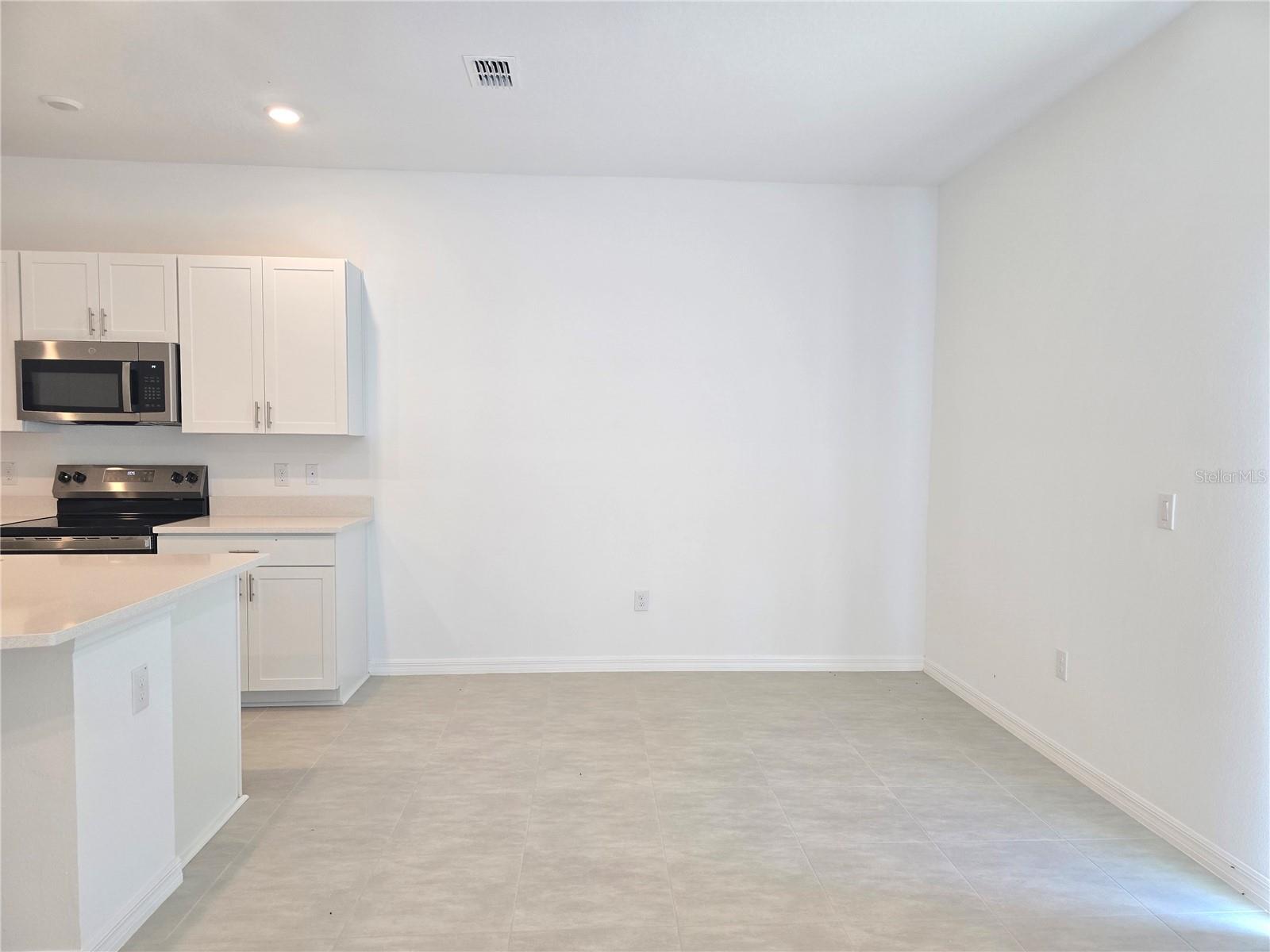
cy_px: 476
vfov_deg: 58.9
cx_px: 635
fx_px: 844
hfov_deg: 73.9
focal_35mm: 23
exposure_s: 1/120
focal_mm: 6.3
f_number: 1.7
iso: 160
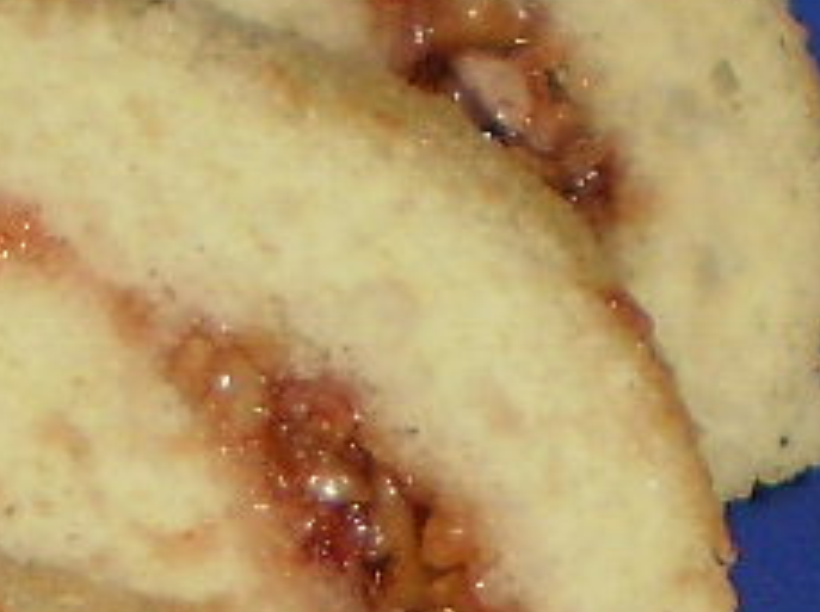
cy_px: 1206
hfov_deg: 7.8
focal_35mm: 252
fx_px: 5960
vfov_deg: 5.8
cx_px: -25
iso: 125
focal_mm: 6.3
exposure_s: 1/30
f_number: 3.1
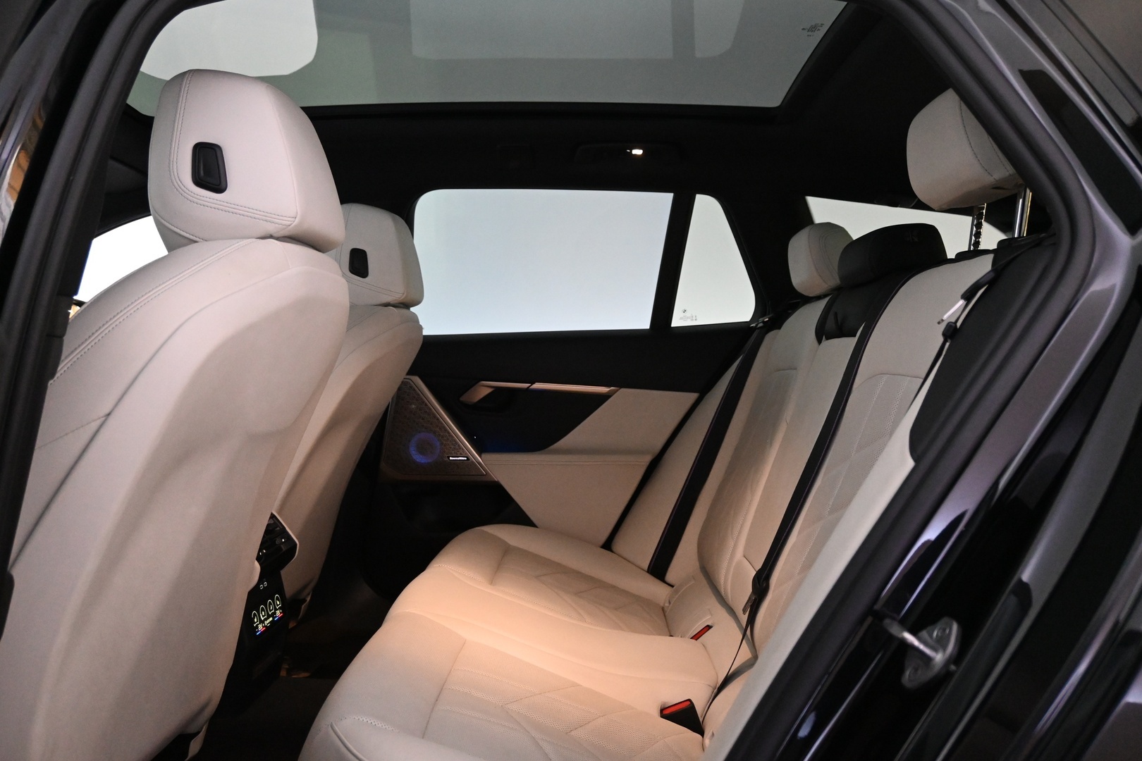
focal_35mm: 32
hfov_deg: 59.5
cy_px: 380
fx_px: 999
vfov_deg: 41.7
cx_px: 571
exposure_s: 1/60
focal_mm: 21
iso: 4500
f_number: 4
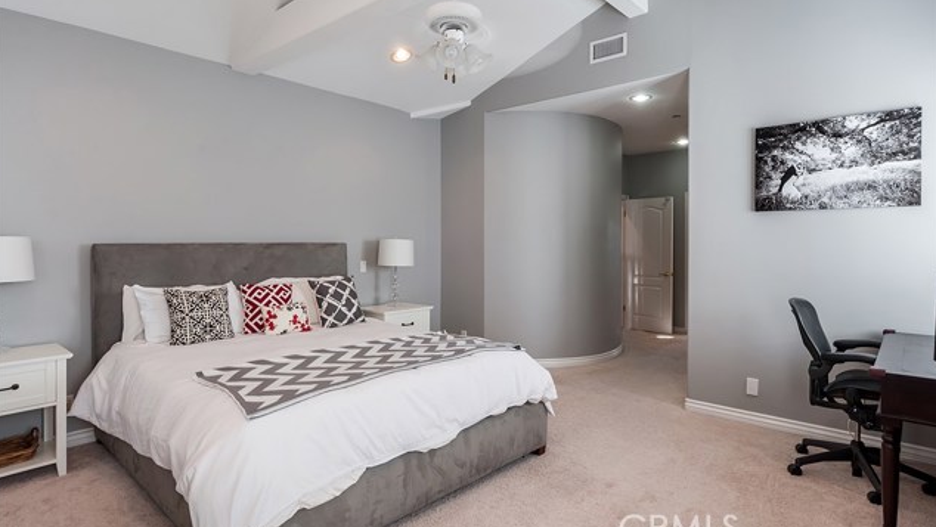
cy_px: 235
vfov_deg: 58.3
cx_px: 468
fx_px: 472
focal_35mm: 19
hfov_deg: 89.6
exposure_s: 1/5
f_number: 14
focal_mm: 12
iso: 200
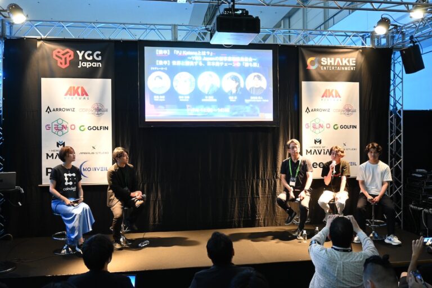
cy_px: 144
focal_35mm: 32
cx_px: 216
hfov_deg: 59.5
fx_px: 378
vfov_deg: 41.7
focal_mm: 21
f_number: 4
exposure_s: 1/30
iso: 2800
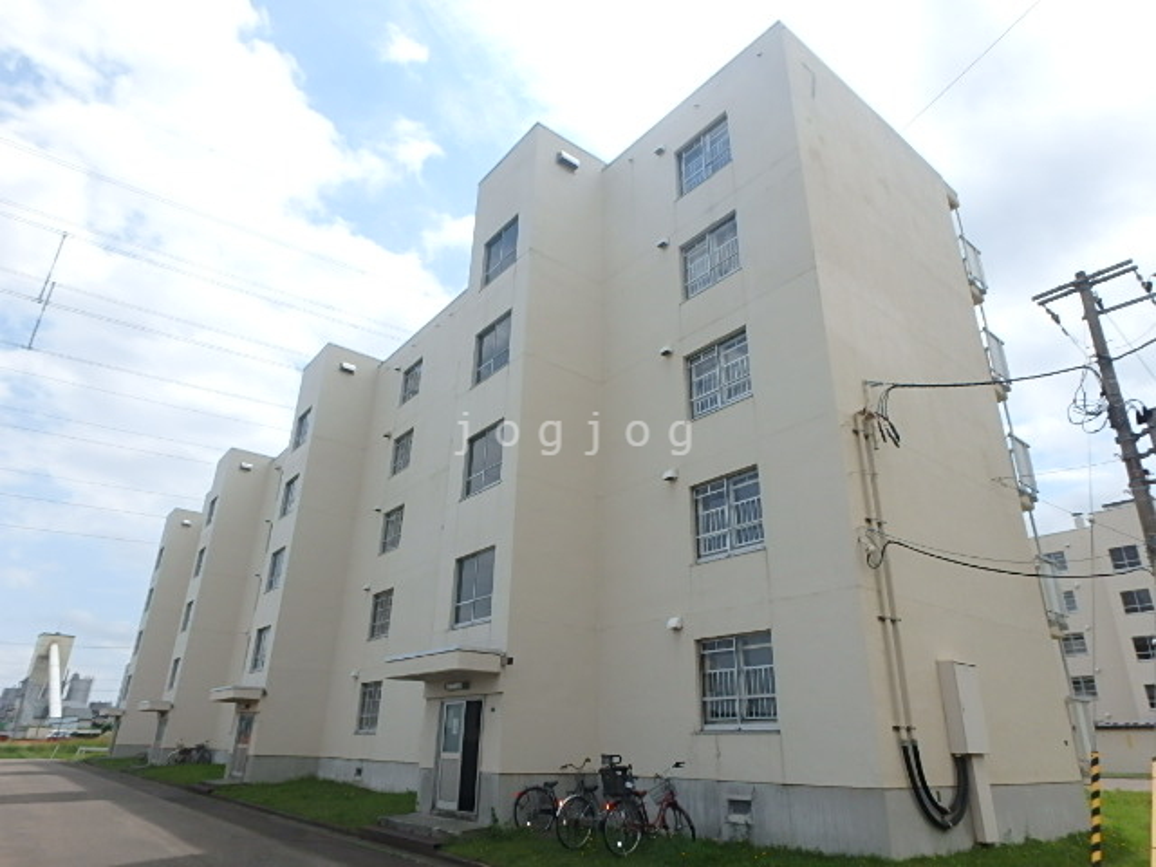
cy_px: 434
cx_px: 578
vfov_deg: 63.4
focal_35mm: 21
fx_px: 701
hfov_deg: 79.0
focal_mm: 3.7
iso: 125
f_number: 6
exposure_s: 1/500
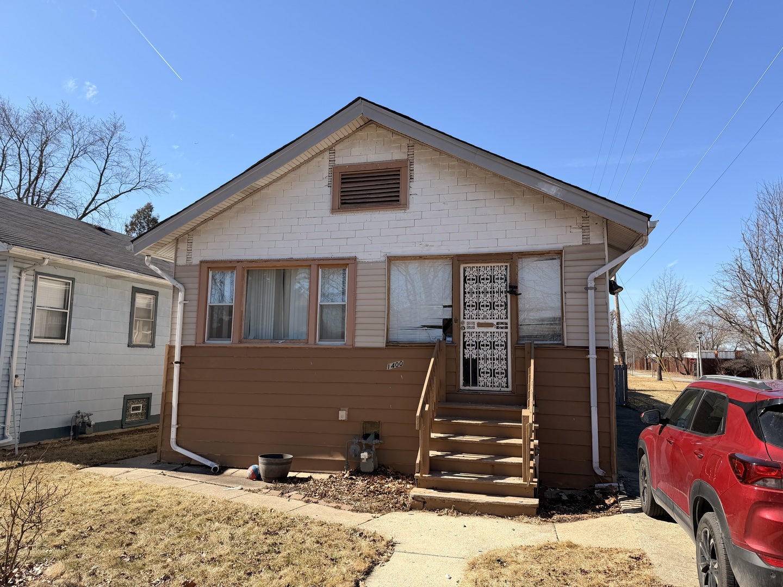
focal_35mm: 24
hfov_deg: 71.6
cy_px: 294
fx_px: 543
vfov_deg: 56.8
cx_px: 392
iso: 80
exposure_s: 1/3279
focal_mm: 6.76
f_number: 1.78
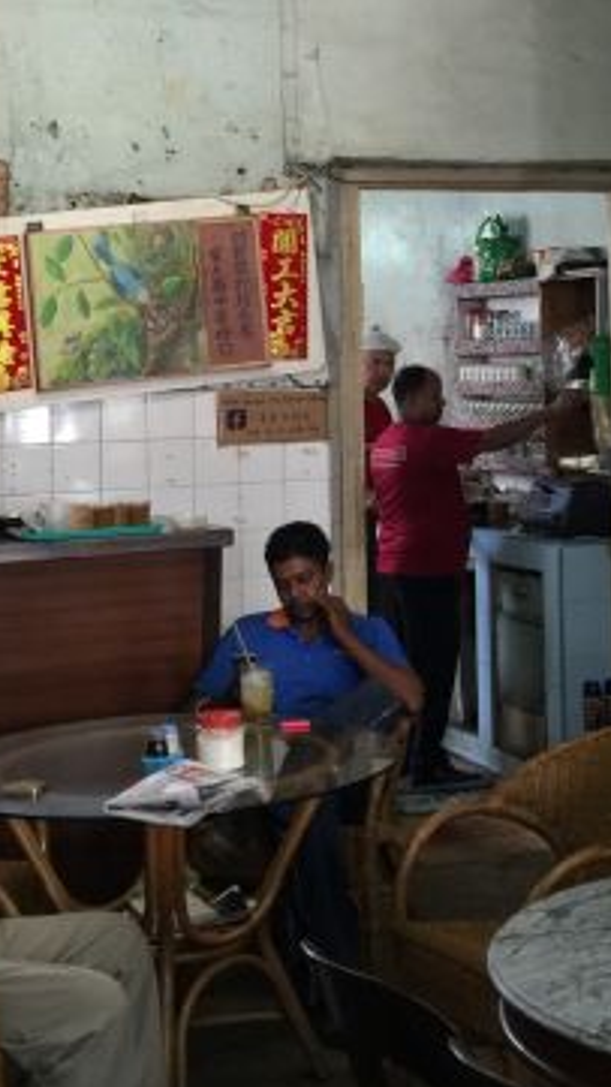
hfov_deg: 17.1
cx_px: 454
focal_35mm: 70
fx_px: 2017
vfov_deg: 29.5
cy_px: 223
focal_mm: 4.15
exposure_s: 1/17
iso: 64
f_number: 2.2
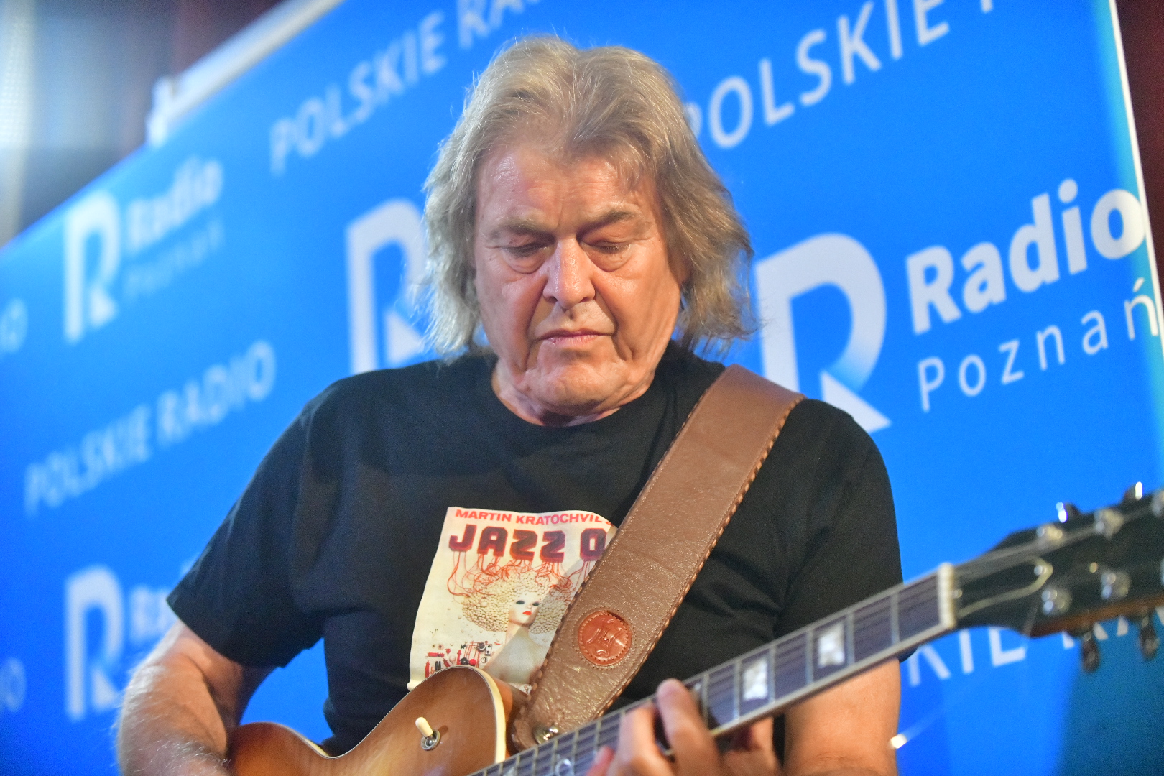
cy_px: 388
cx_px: 582
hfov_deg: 28.8
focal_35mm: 70
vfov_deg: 19.5
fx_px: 2263
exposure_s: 1/640
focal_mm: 70
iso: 9000
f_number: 2.8
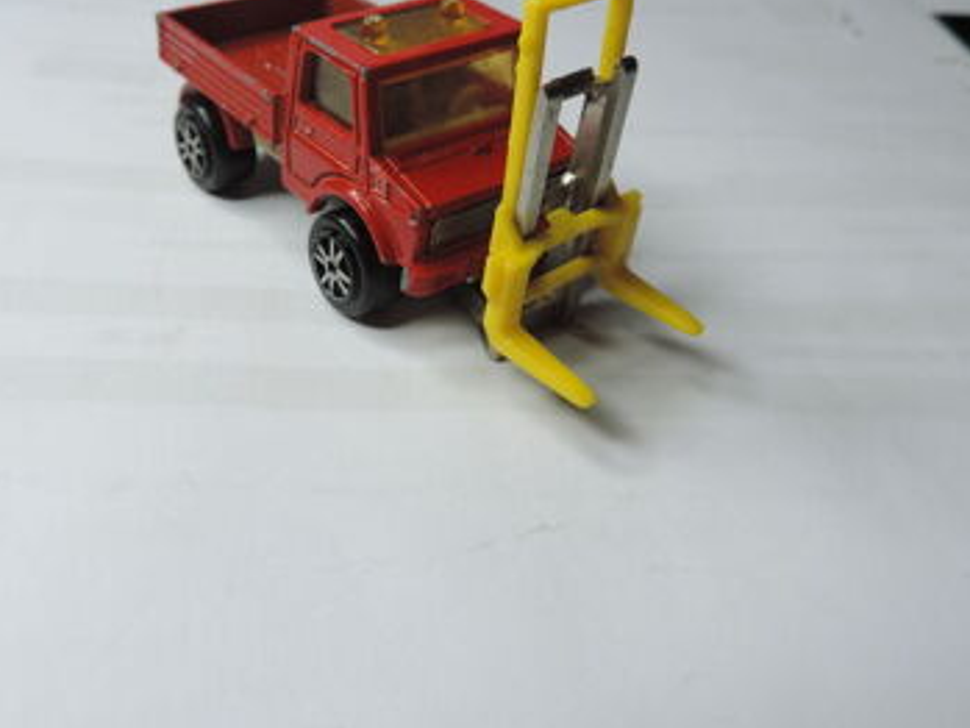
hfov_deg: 54.8
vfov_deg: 42.7
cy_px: 278
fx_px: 925
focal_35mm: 33
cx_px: 378
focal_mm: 4.3
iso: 80
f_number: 3
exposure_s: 1/40
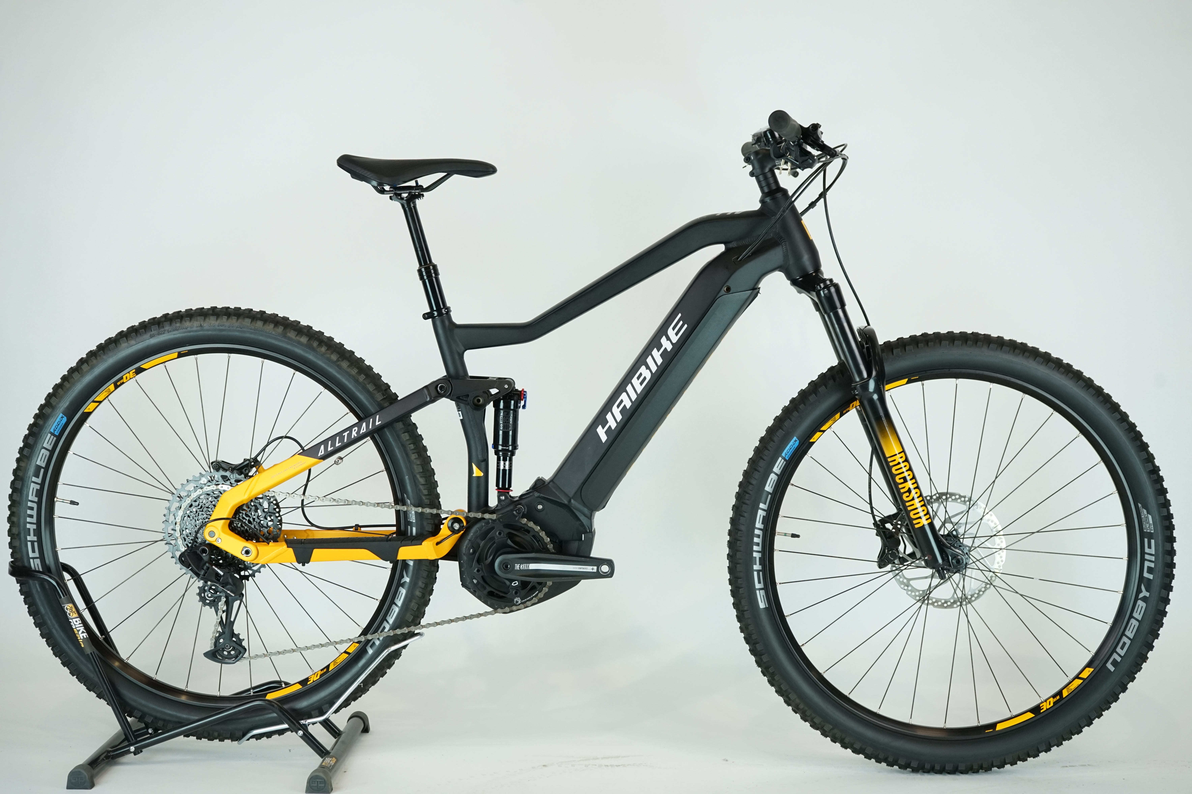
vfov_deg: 23.4
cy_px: 397
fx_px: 1920
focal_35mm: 58
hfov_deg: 34.5
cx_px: 596
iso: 1250
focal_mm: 58
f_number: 6.3
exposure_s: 1/200
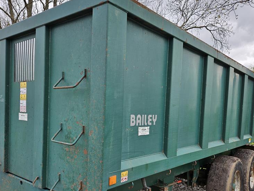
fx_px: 235
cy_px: 121
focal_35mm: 32
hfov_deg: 56.7
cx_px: 117
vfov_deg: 43.8
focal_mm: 5.4
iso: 25
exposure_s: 1/838
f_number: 1.8
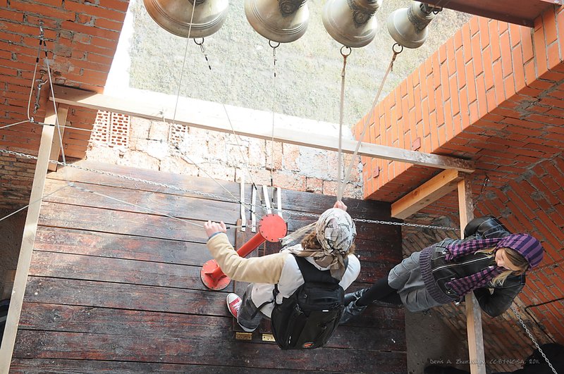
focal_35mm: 42
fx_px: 657
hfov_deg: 46.5
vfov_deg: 31.8
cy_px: 187
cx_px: 282
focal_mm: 28
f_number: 8
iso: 400
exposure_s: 1/40
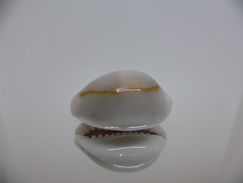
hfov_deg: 52.6
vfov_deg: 40.7
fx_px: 246
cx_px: 122
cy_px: 92
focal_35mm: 35
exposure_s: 1/60
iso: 200
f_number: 2.8
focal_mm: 4.6
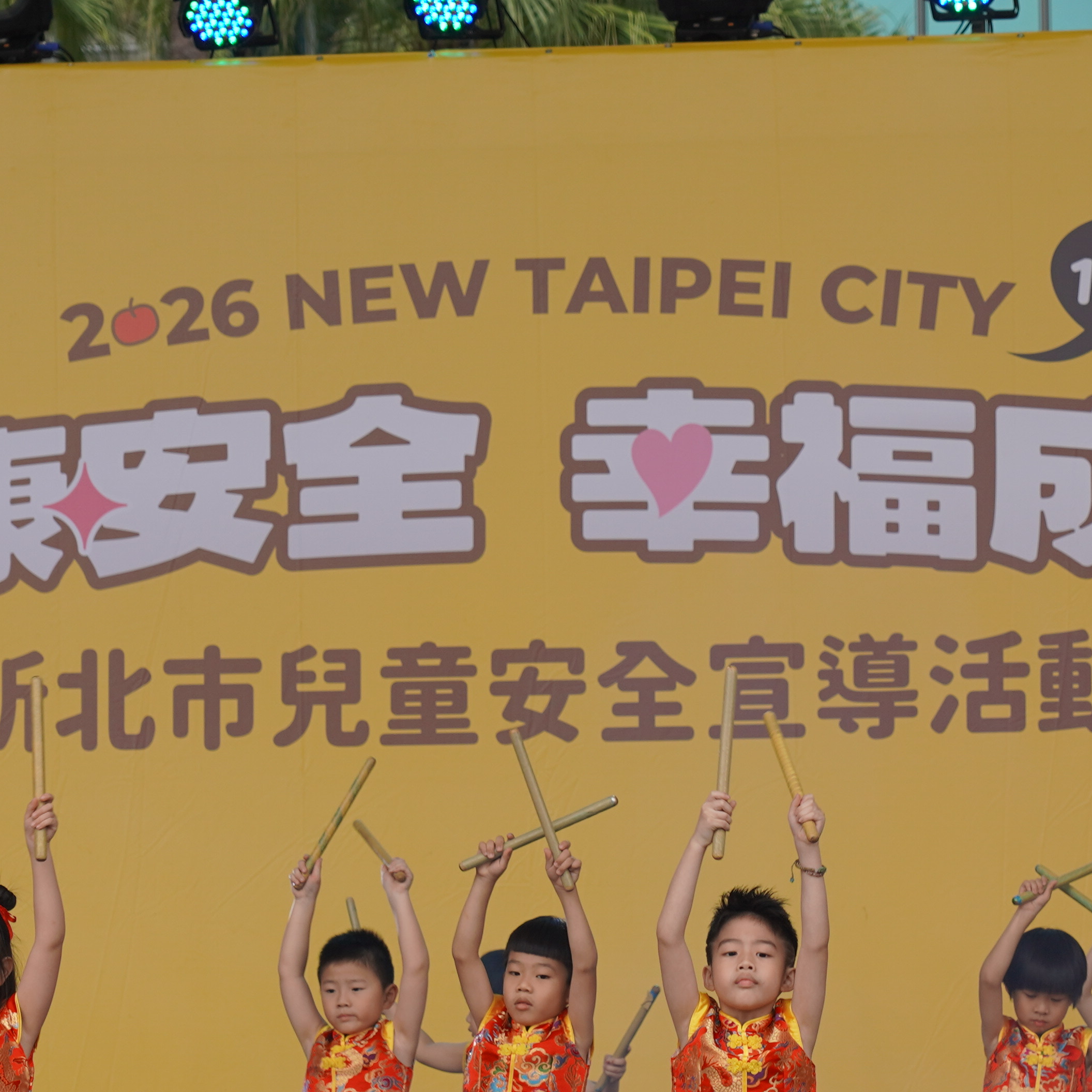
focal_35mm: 199
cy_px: 598
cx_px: 869
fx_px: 7110
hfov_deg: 8.8
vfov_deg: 8.8
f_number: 4
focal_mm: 55
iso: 100
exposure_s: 1/250
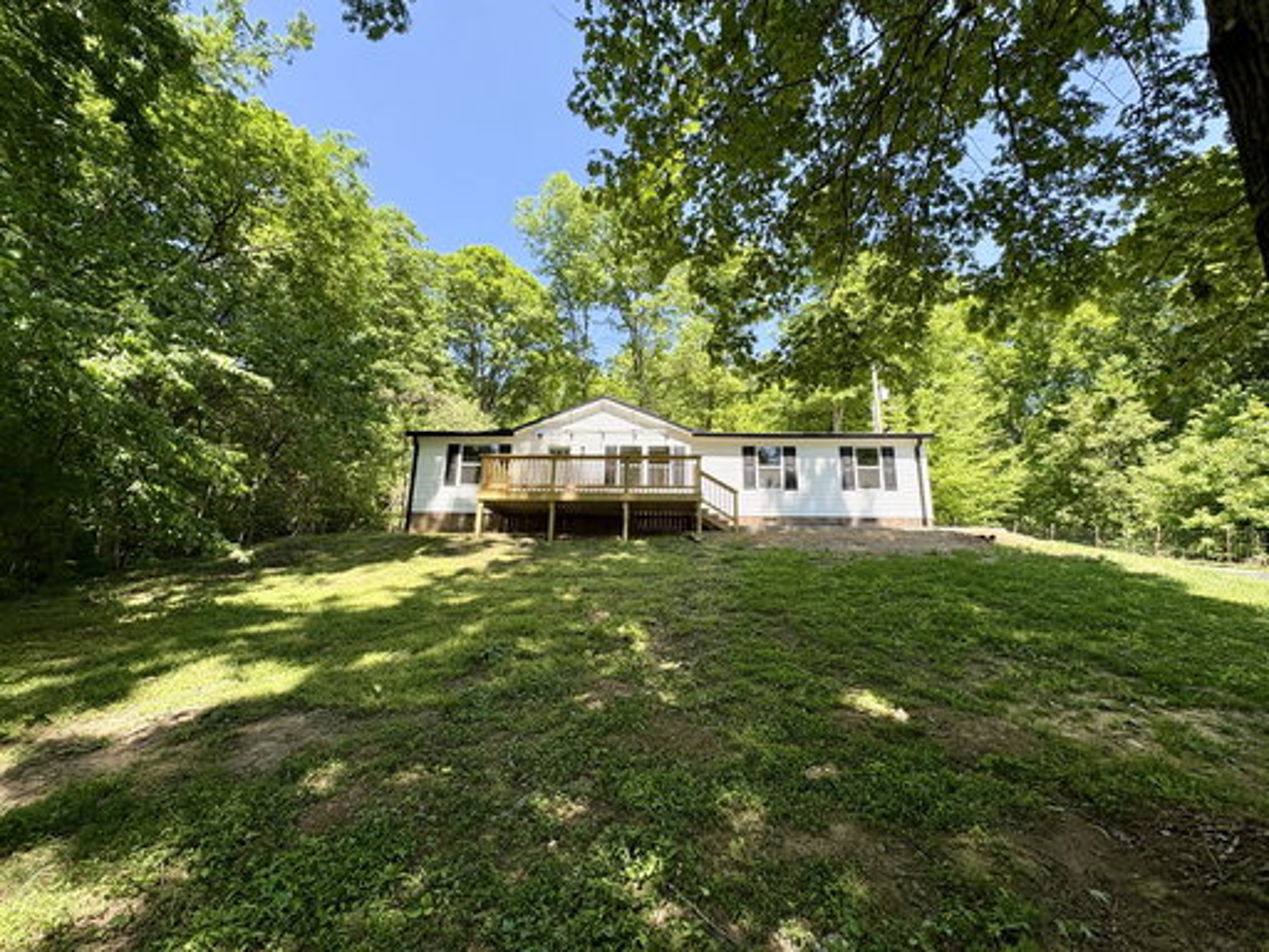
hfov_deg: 102.1
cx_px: 634
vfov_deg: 85.7
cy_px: 476
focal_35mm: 14
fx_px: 513
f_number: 2.2
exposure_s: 1/664
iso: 64
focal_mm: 2.22
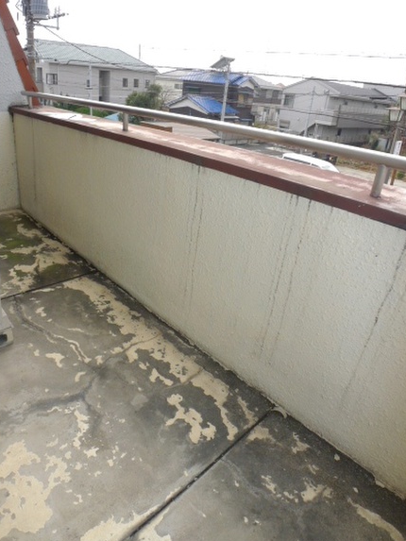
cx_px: 173
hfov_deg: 60.8
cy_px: 249
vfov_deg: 76.2
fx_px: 344
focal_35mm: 22
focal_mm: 3.9
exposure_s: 1/400
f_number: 4
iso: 100
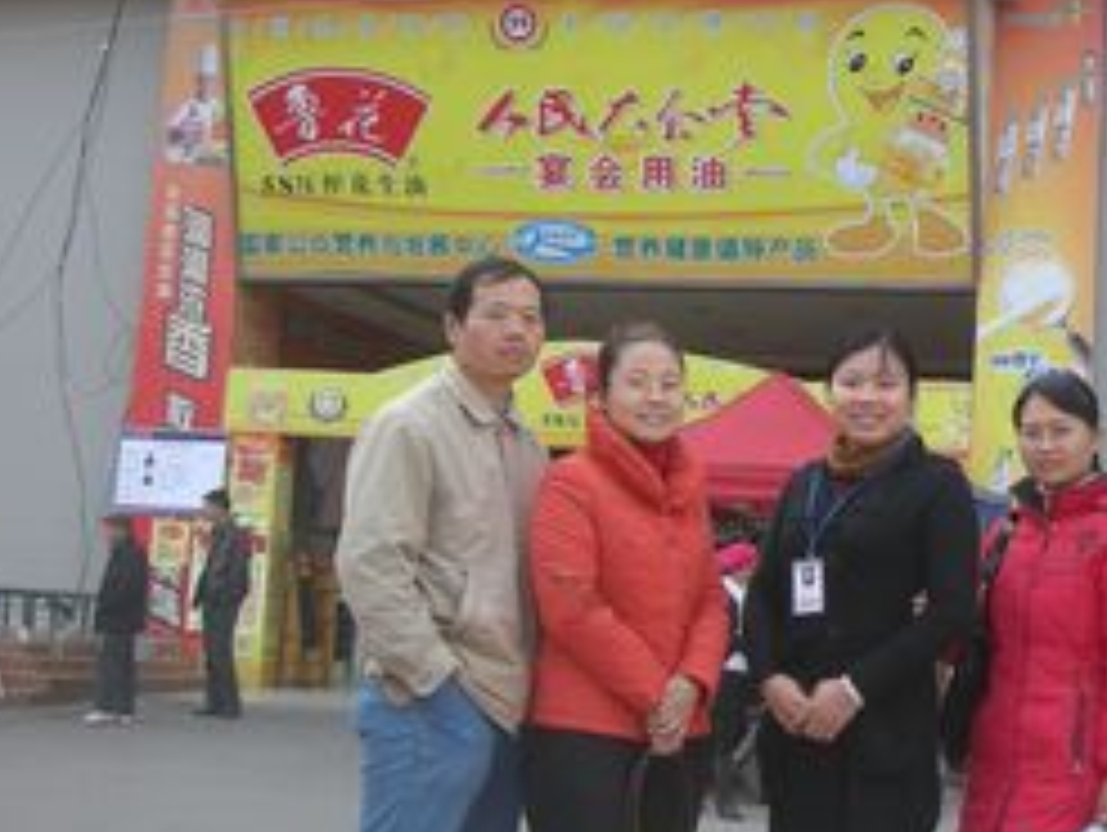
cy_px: 353
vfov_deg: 20.7
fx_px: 2273
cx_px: 981
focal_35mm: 71
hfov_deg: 26.5
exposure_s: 1/62.3
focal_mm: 5.7
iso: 60
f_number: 2.8
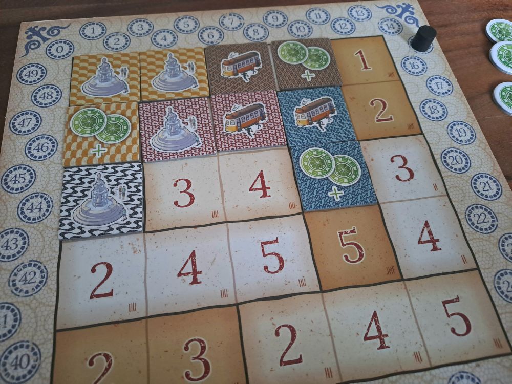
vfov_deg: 54.9
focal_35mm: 25
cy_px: 192
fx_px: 370
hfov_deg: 69.4
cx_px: 256
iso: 800
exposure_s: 1/20
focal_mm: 4.65
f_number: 1.8
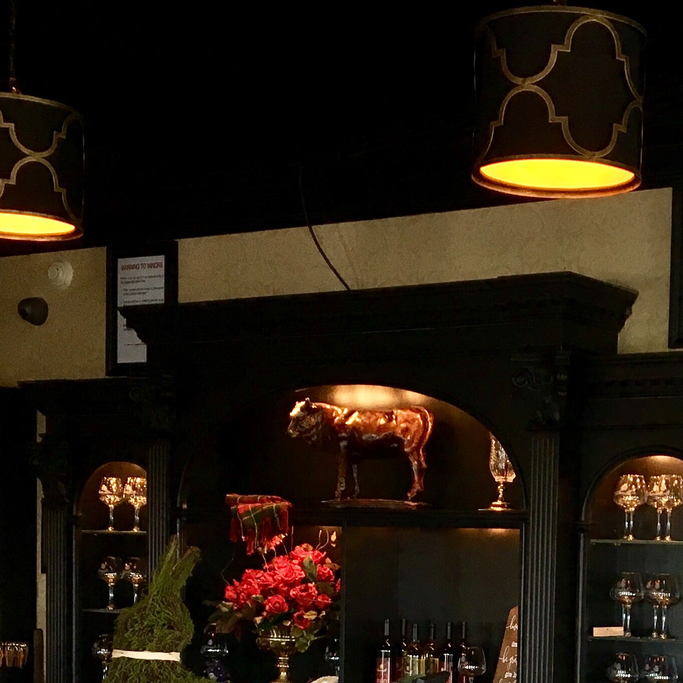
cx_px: 561
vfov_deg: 21.7
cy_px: 720
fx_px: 1697
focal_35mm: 76
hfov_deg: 22.4
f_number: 2.2
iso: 64
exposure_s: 1/30
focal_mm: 4.15
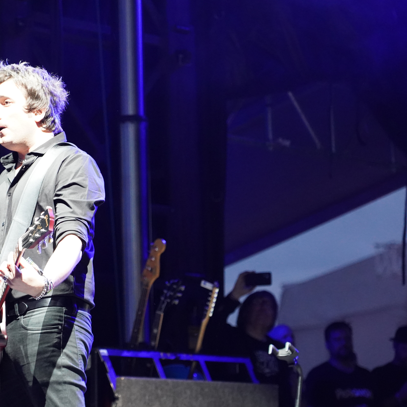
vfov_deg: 10.4
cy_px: 201
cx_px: 51
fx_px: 2235
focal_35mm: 168
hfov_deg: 10.4
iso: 8000
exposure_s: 1/125
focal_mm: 105
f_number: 4
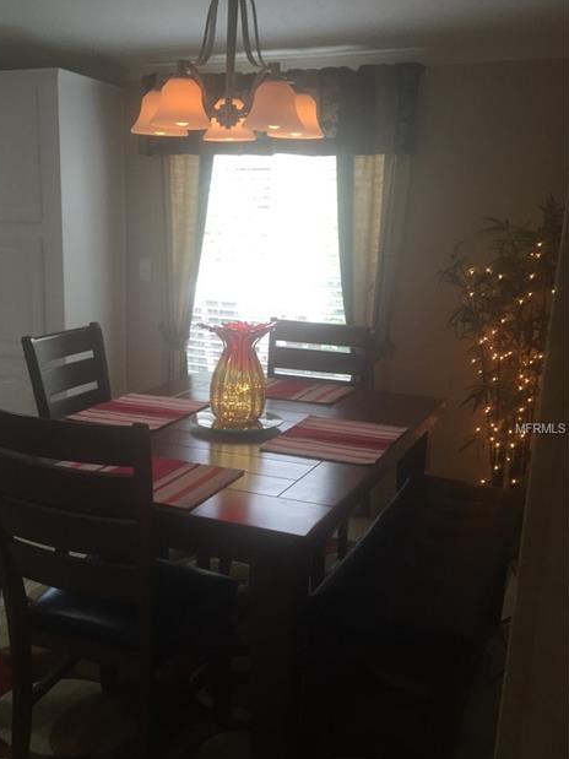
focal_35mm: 36
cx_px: 218
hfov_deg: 39.4
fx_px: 789
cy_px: 429
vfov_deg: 51.2
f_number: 2.2
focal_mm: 4.15
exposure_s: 1/30
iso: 40
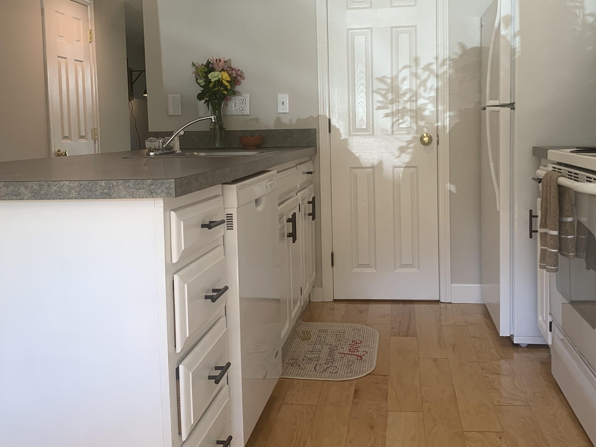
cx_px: 322
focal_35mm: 38
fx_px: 654
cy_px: 180
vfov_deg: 37.6
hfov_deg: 48.9
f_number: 1.8
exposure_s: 1/120
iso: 40
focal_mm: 4.25
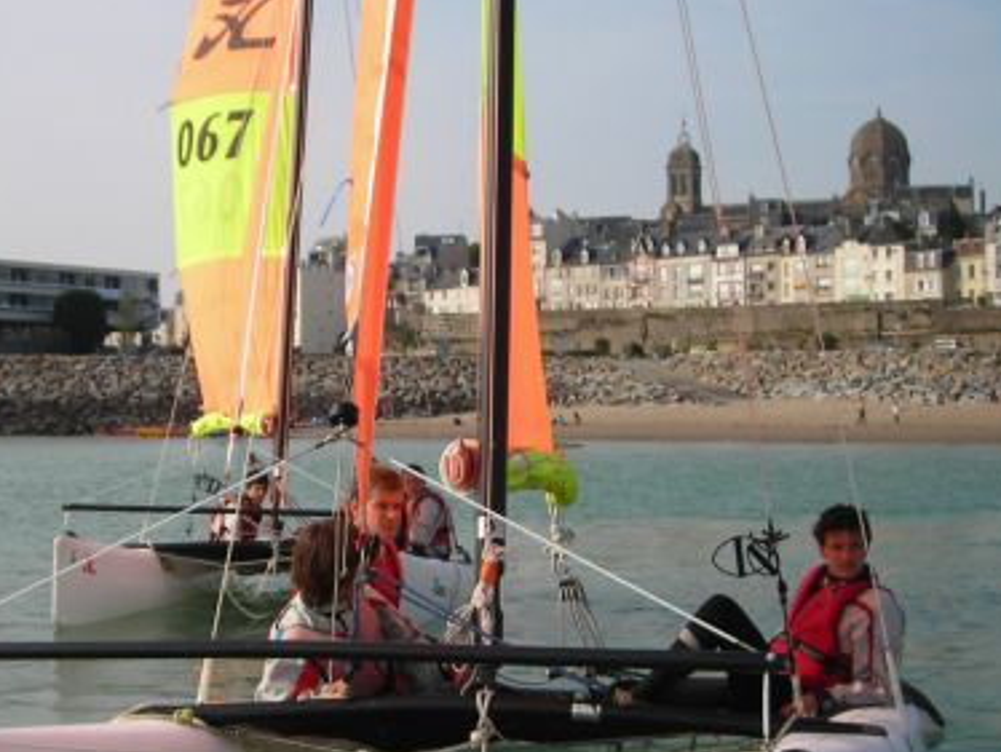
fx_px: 1881
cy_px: 460
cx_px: 310
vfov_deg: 22.6
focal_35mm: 65
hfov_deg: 29.5
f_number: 6.4
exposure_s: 1/164
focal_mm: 6.3
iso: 50
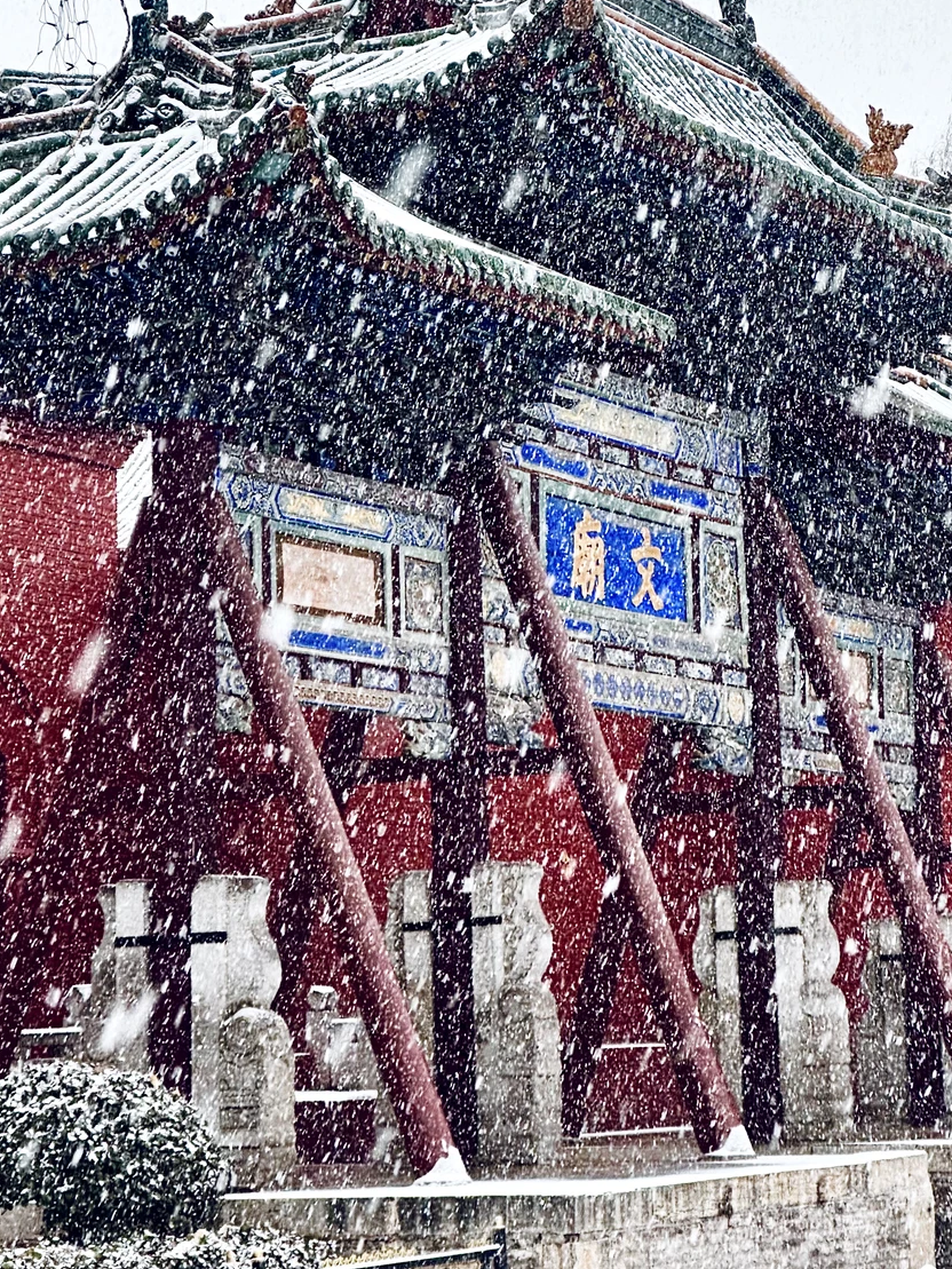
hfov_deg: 14.8
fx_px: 3666
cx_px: 593
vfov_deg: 19.6
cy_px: 500
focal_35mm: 100
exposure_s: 1/99
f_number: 2.8
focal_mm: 9
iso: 64
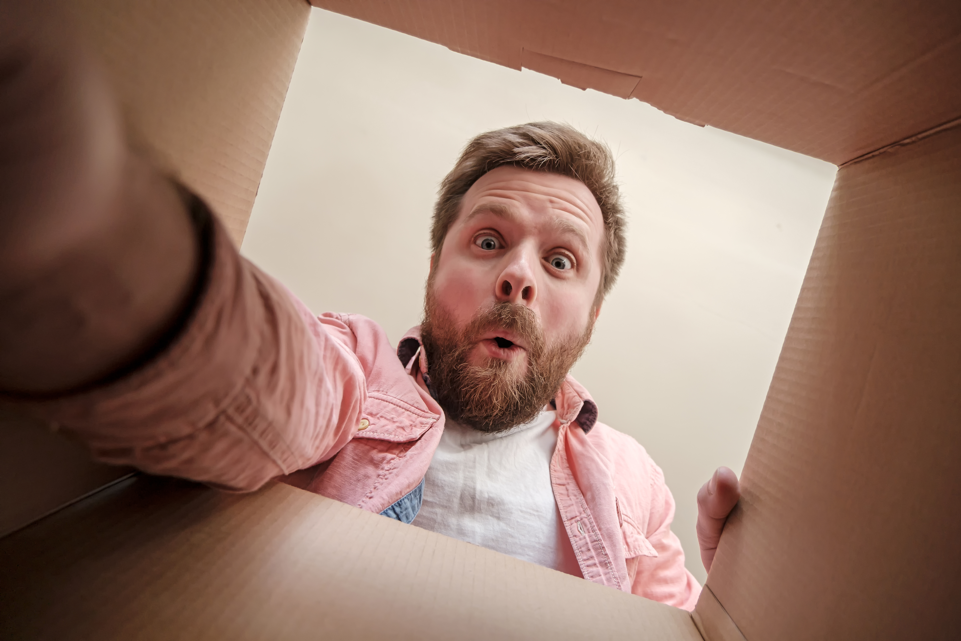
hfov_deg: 76.1
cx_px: 480
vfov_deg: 55.1
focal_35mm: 23
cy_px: 320
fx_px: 614
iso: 640
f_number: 3.5
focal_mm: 15
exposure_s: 1/125
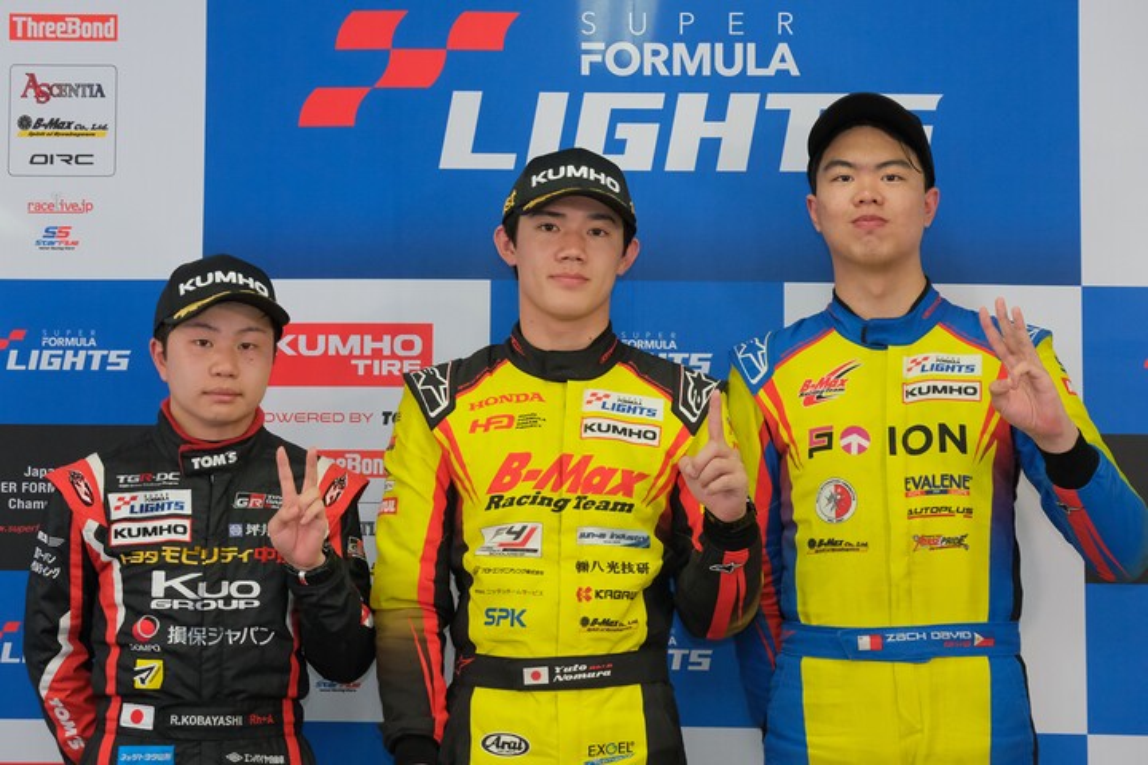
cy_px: 382
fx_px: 2391
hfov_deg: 27.0
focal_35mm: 75
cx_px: 574
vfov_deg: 18.2
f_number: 8
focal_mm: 50
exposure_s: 1/110
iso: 3200
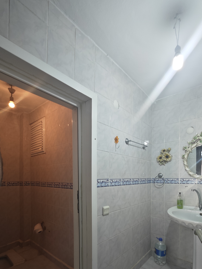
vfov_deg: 85.0
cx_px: 116
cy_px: 177
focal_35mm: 18
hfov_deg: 71.2
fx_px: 140
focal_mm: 2.03
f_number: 1.8
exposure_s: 1/50
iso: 200
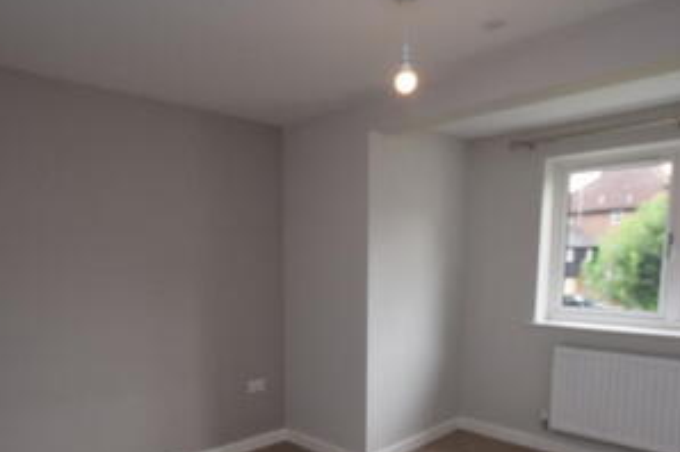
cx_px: 288
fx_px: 453
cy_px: 314
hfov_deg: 73.3
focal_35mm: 24
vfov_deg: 51.7
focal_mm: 10
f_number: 5.6
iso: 360
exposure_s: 1/125
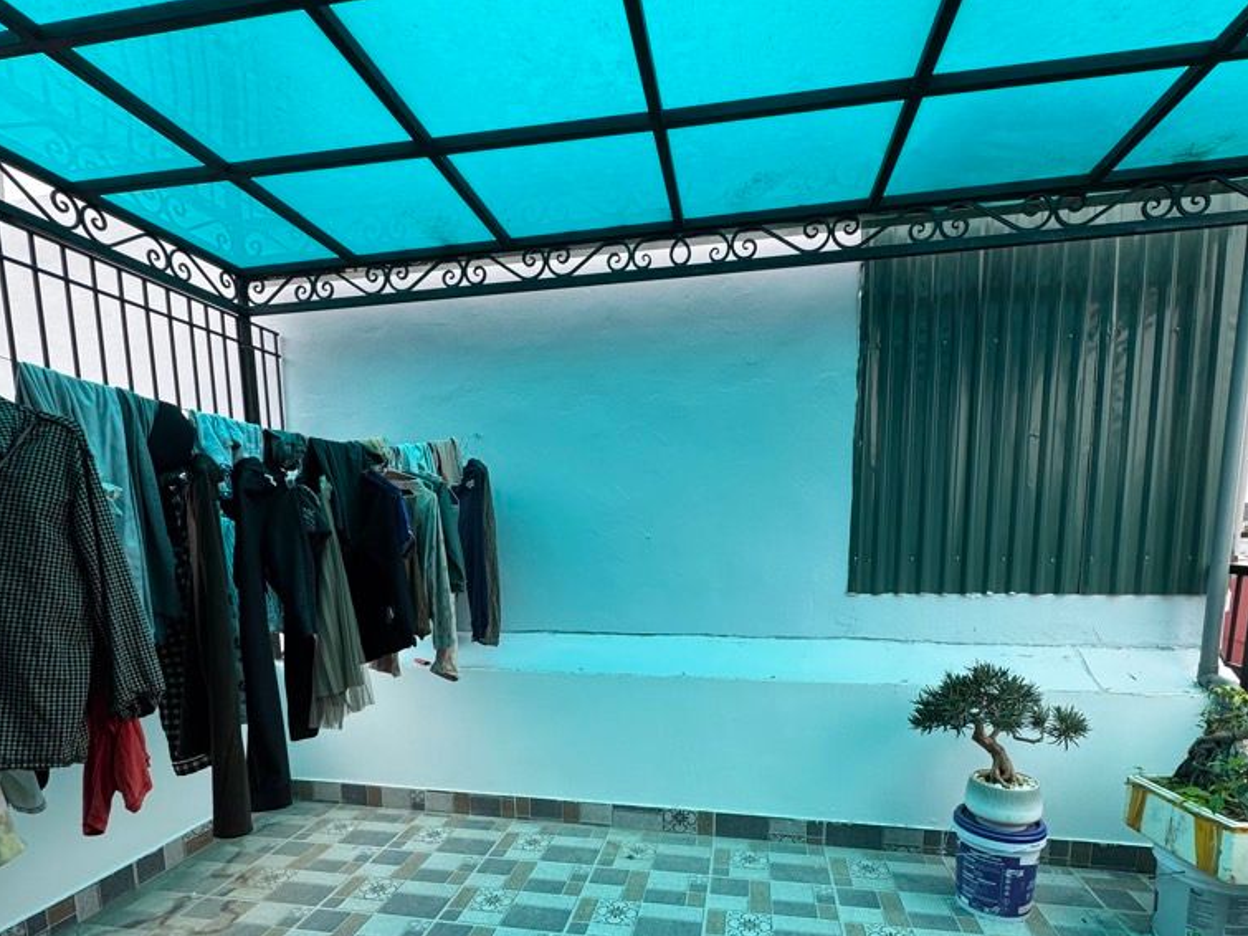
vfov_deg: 66.6
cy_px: 632
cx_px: 617
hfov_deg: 84.7
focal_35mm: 19
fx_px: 685
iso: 40
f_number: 2.2
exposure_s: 1/501
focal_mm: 2.22
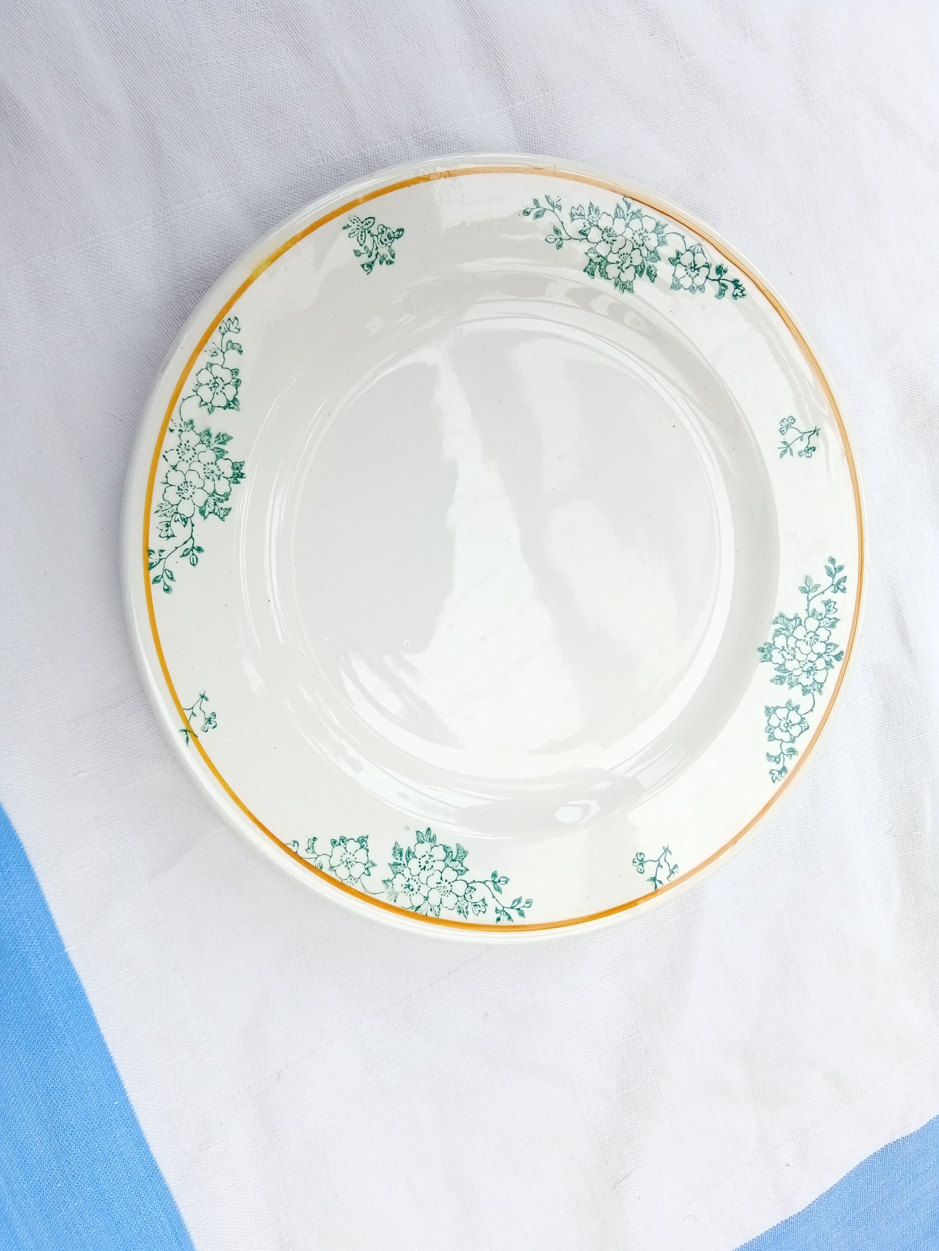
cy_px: 626
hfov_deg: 49.7
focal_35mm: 28
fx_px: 1013
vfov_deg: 63.4
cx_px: 470
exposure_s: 1/370
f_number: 1.8
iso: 109
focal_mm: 3.57
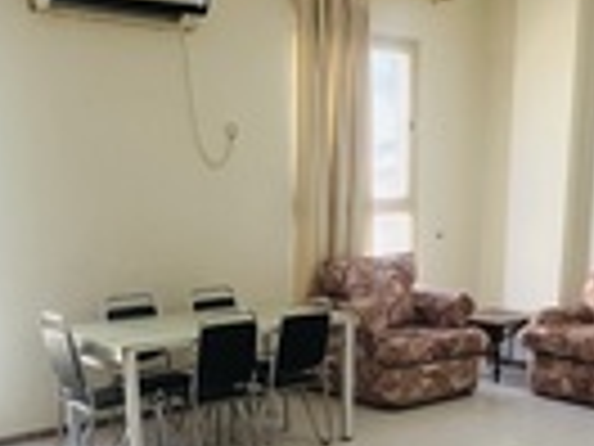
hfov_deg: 42.1
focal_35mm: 45
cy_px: 412
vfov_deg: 30.6
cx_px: 286
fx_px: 772
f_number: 1.8
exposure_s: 1/99
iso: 200
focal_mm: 1.57
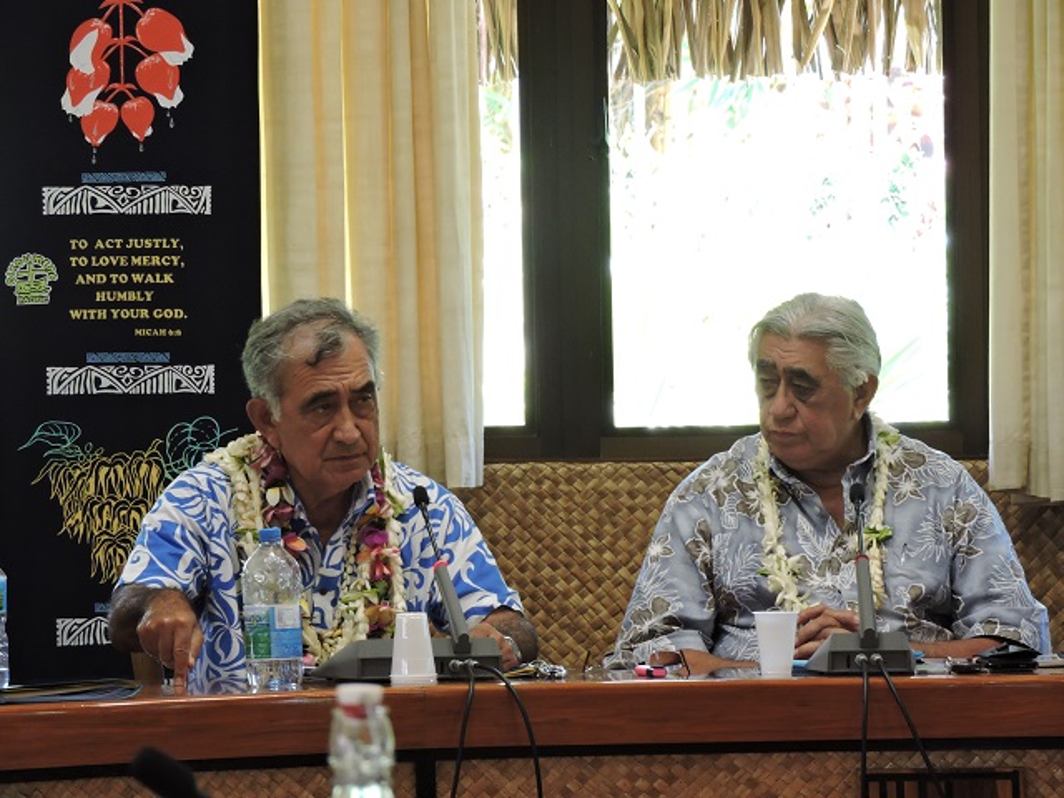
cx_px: 532
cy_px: 399
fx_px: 8299
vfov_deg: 5.5
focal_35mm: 270
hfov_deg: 7.3
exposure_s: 1/30
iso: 500
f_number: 5.5
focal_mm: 48.4
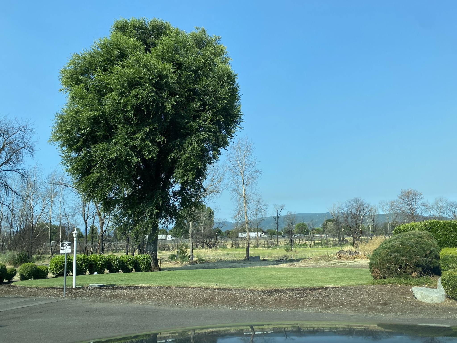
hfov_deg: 67.3
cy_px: 172
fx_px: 343
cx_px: 228
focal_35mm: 26
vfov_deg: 53.1
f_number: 1.8
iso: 32
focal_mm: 4.25
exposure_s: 1/981
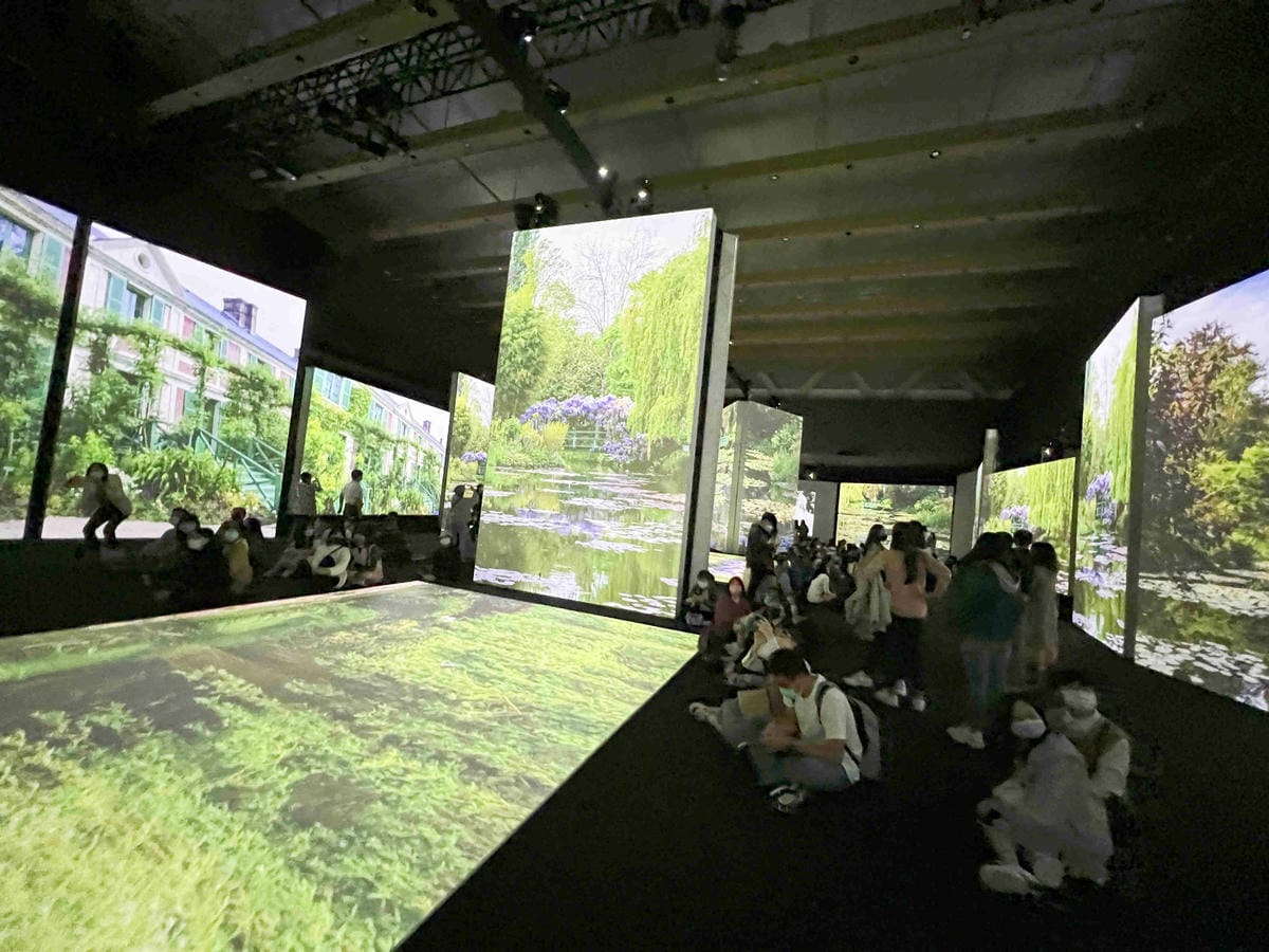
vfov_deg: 89.9
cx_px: 634
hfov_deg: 106.2
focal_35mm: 13
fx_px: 477
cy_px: 476
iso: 1000
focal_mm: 1.57
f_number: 1.8
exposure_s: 1/45
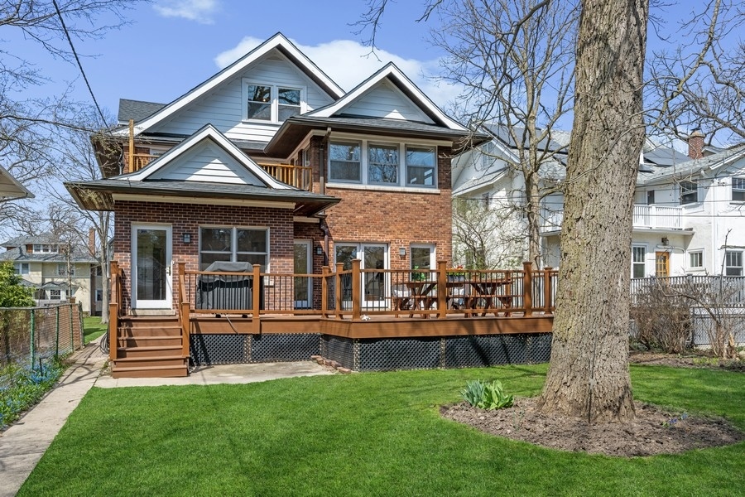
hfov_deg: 64.6
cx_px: 372
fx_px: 590
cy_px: 248
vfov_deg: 45.7
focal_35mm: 28
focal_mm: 28.5
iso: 200
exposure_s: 1/180
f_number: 9.5
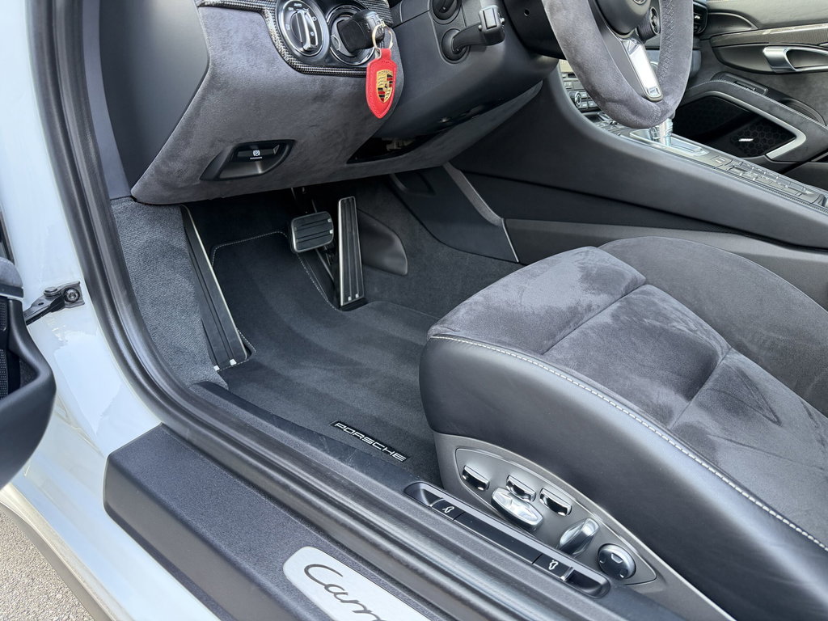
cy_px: 310
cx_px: 414
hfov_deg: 71.6
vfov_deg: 56.8
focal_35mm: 24
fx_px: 574
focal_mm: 6.76
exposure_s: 1/61
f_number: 1.78
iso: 200
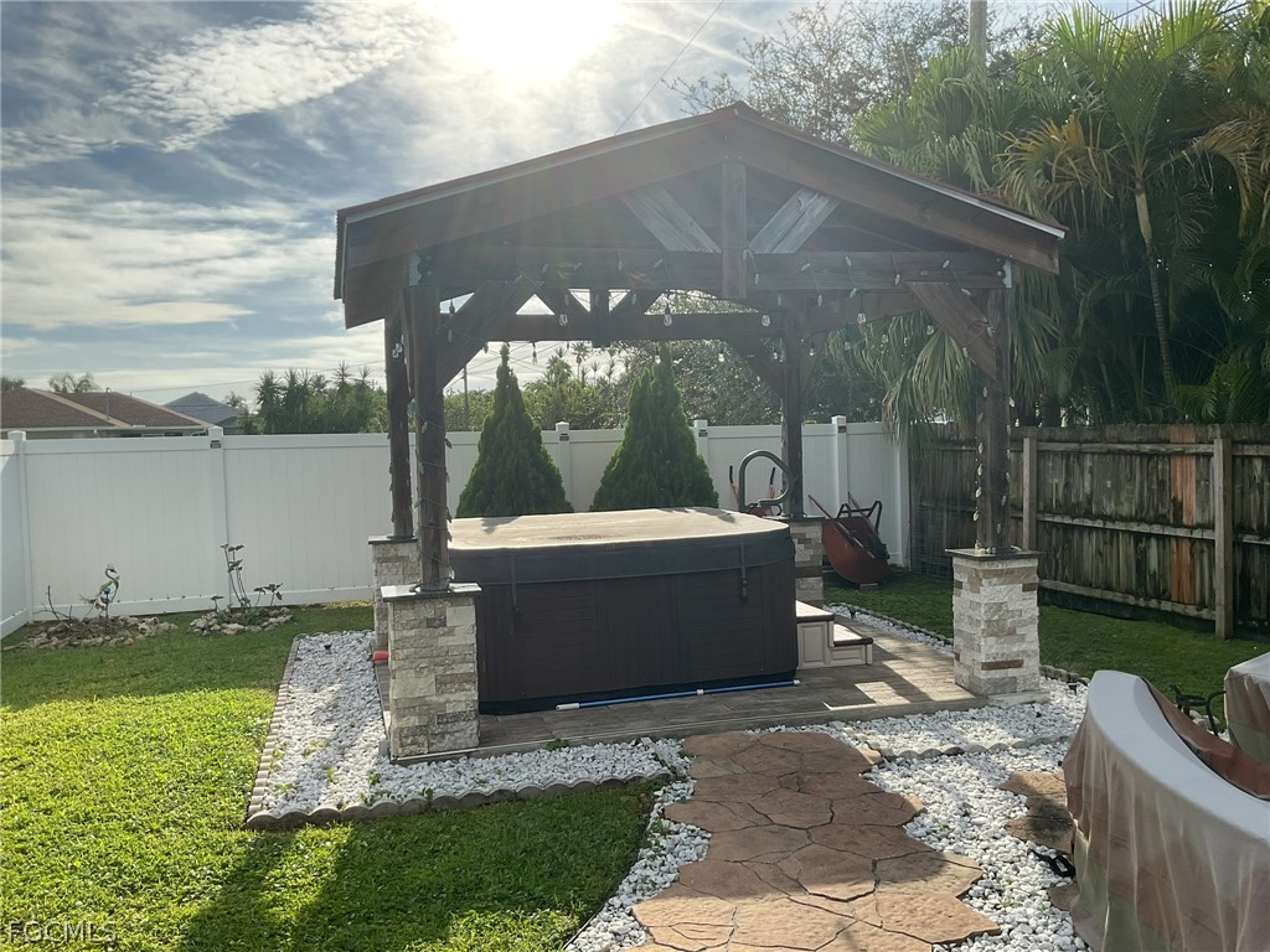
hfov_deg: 61.7
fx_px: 1064
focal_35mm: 29
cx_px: 635
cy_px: 476
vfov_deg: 48.2
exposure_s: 1/2427
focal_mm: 3
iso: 16
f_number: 1.8
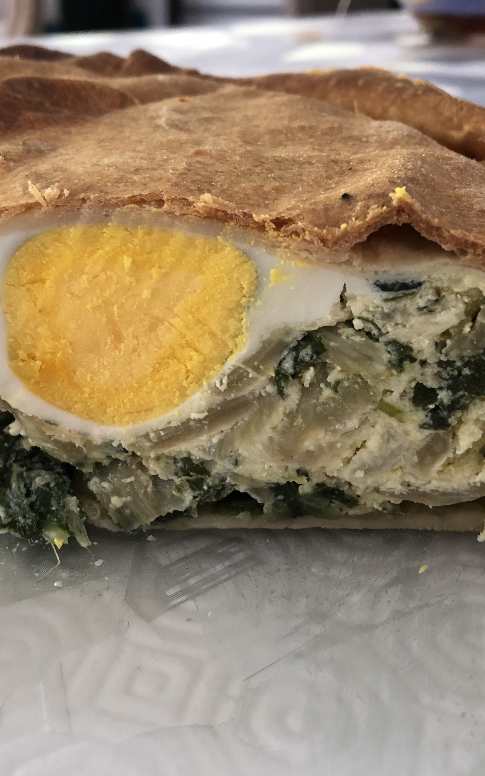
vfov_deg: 49.3
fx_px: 846
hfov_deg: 32.0
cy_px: 392
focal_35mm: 40
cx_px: 253
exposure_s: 1/15
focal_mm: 3.99
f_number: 1.8
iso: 50
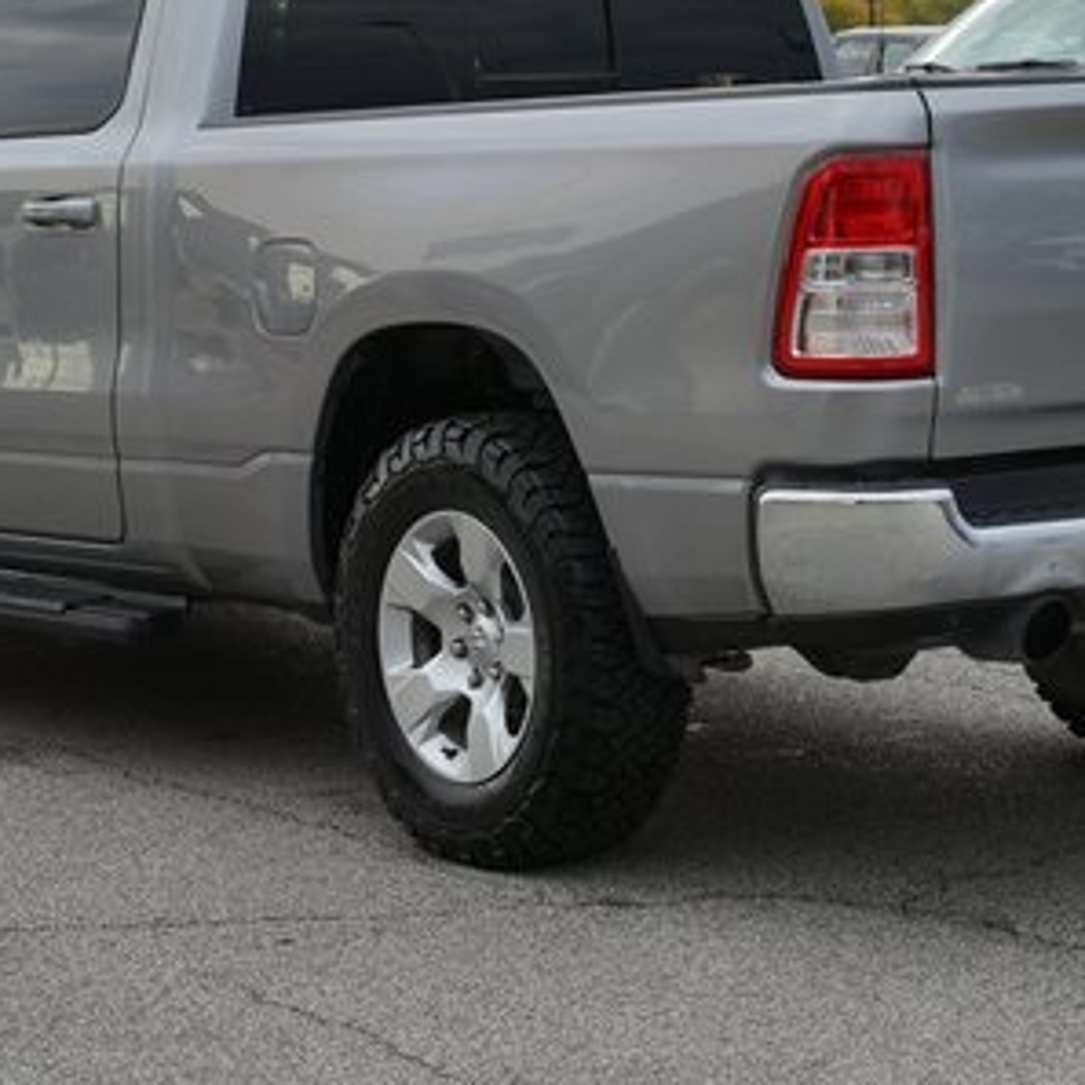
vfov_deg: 15.8
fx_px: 3901
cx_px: 563
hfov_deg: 15.8
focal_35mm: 110
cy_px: 320
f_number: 8
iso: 100
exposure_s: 1/100
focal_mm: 60
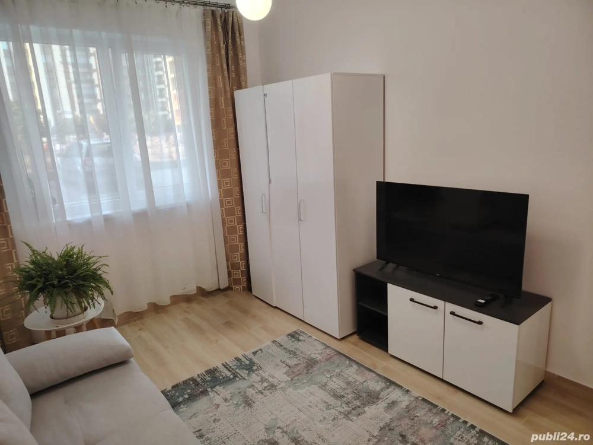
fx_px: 411
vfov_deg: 56.8
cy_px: 222
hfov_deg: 71.6
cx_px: 296
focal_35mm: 24
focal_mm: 5.25
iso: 369
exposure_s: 1/50
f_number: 1.75
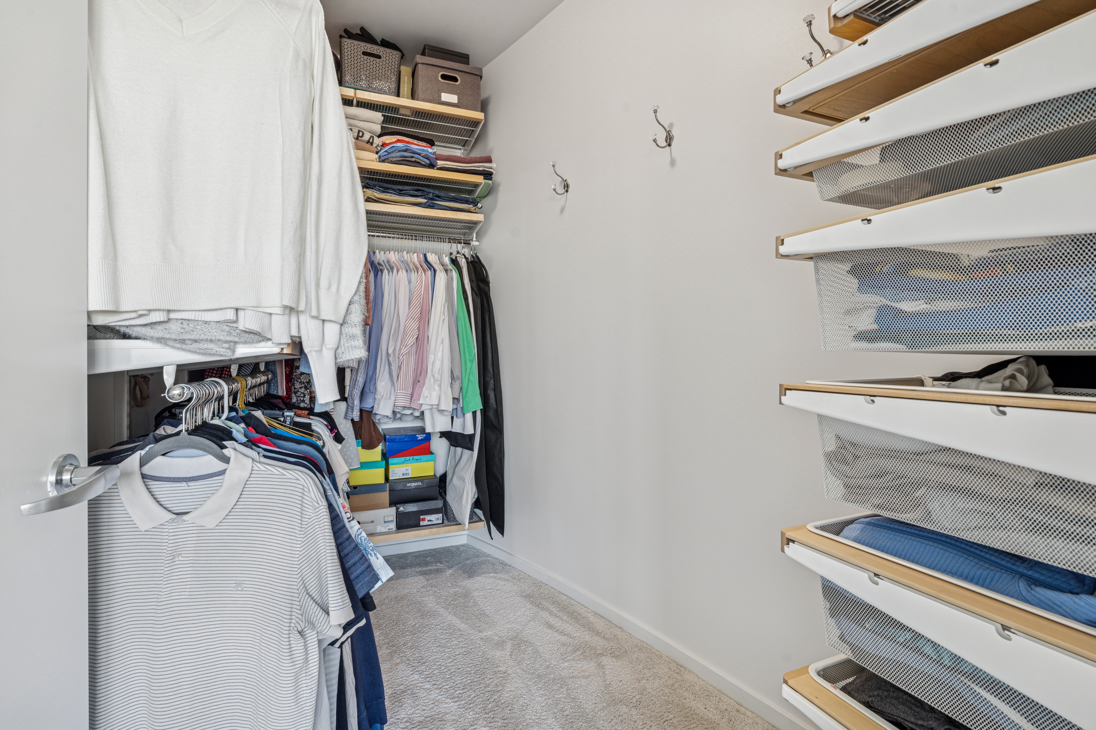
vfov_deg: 73.7
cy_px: 365
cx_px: 548
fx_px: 487
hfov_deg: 96.7
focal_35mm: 16
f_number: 9
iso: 320
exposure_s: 1/5
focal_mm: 16
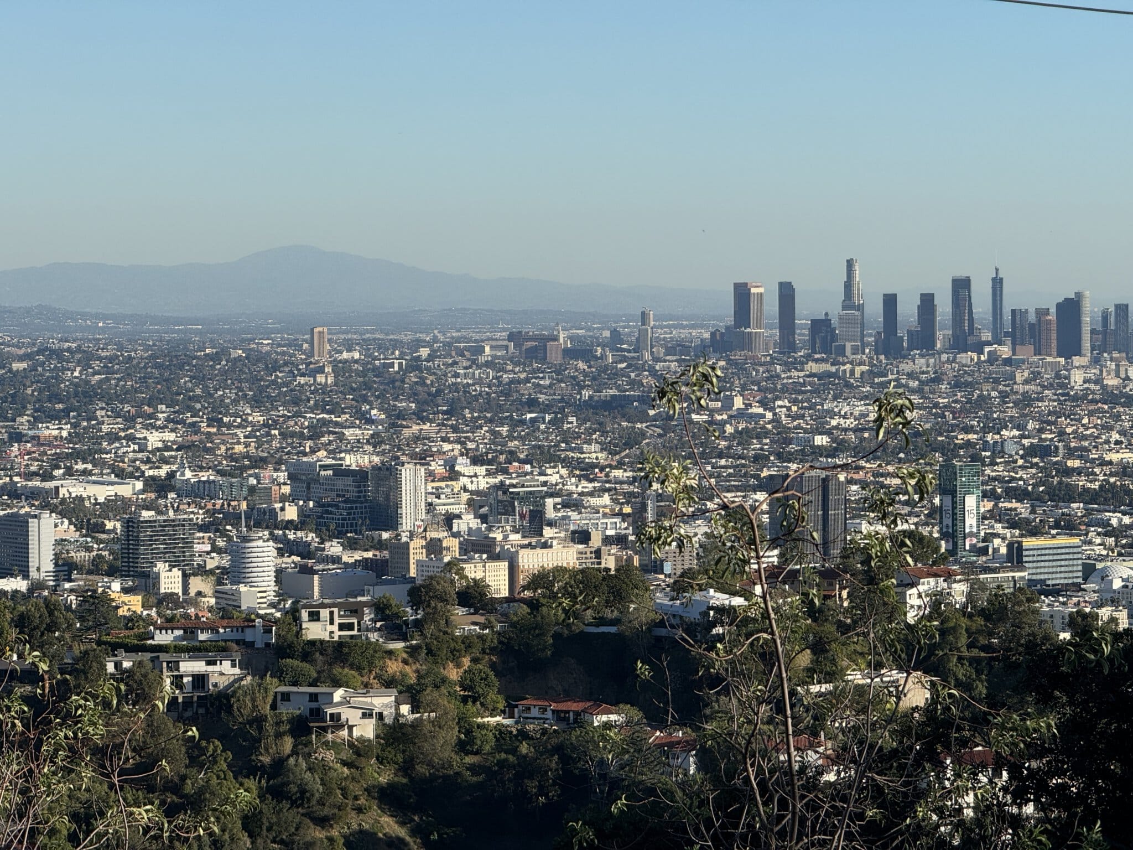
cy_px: 425
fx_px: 3928
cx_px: 566
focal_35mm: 120
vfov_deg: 12.3
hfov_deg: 16.4
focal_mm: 15.66
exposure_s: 1/1318
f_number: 2.8
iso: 50
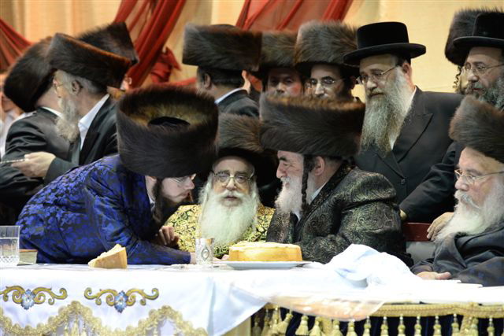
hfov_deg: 17.1
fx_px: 1680
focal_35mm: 120
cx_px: 252
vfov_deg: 11.4
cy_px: 168
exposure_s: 1/50
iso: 3200
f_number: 5.6
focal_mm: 120
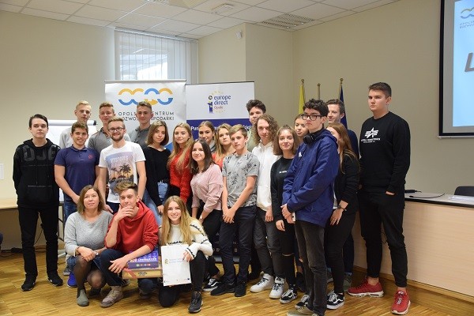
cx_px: 237
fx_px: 434
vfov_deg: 40.0
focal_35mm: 33
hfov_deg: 57.2
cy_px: 158
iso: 1100
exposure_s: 1/60
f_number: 3.8
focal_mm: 22
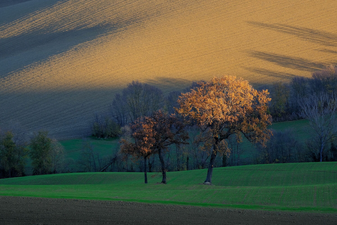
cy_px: 112
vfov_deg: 6.2
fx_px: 2078
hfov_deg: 9.3
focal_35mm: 222
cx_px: 168
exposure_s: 1/75
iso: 250
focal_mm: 147.9
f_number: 8
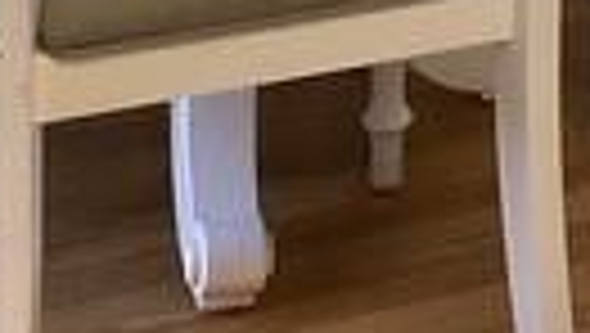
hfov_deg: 12.5
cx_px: 842
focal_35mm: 165
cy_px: -770
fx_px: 2584
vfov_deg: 6.5
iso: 100
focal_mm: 3.3
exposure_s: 1/60
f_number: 2.4
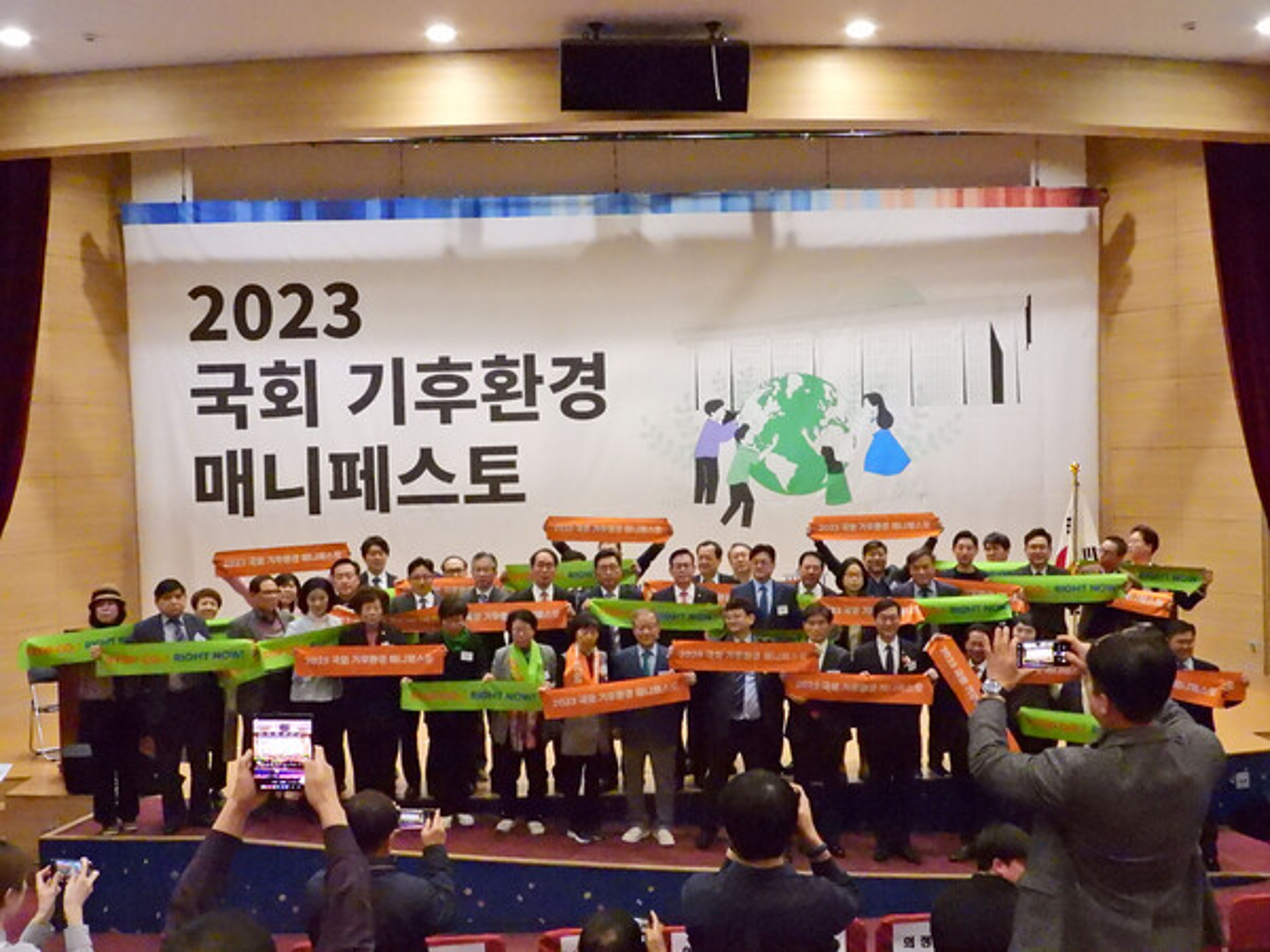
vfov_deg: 36.0
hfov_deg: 46.8
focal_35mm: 40
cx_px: 635
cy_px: 476
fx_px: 1468
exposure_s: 1/125
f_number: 4.5
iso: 4000
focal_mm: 7.1
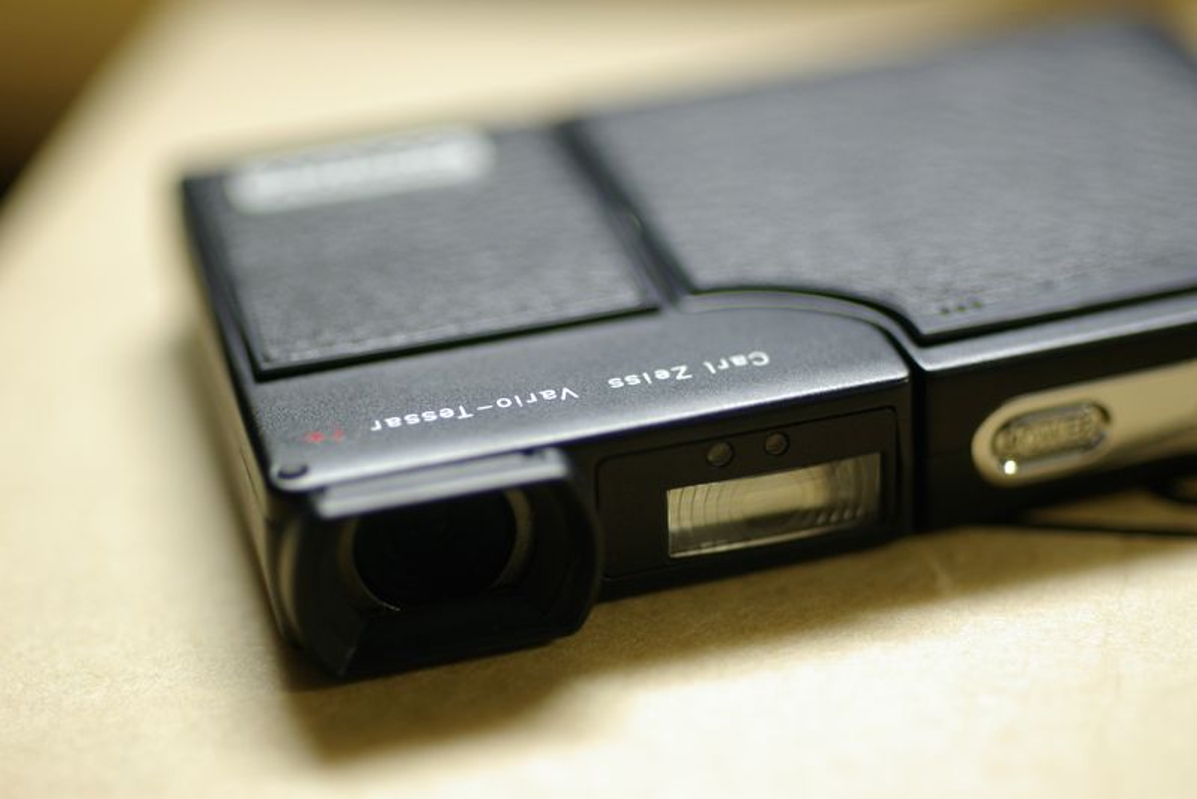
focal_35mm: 64
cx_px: 598
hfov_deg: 31.2
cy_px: 400
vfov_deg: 21.1
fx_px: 2145
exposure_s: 1/30
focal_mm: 43
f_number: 2
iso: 400
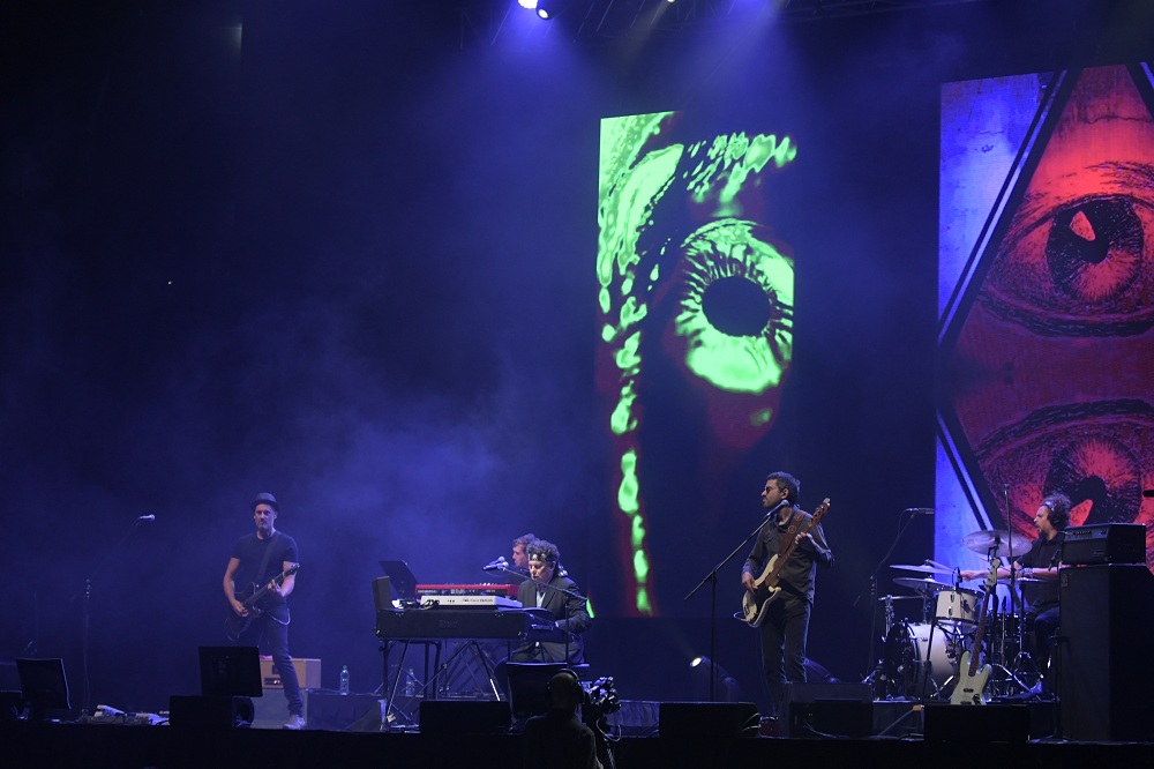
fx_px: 6008
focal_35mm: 188
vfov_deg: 7.3
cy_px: 384
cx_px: 577
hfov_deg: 11.0
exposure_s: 1/320
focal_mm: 125
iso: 2000
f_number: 2.8
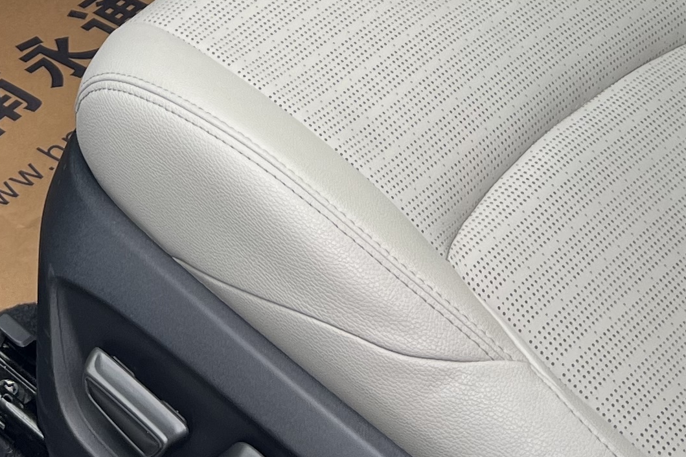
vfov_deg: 12.3
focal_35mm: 103
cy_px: -343
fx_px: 1963
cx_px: 109
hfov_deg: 19.6
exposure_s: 1/226
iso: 40
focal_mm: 5.7
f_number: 1.5
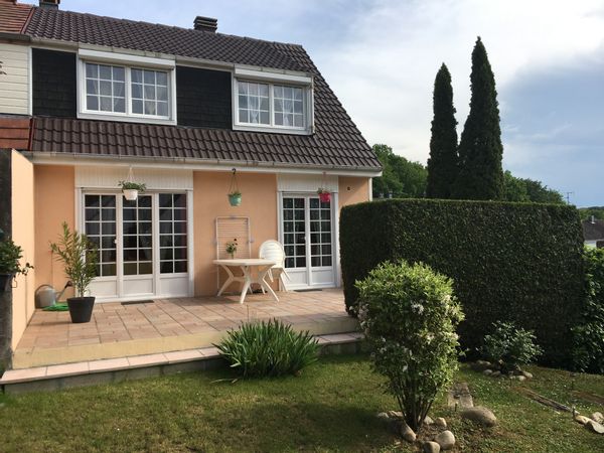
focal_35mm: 29
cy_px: 226
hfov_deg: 61.7
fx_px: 506
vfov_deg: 48.2
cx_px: 302
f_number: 2.2
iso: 25
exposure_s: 1/1374
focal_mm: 4.15
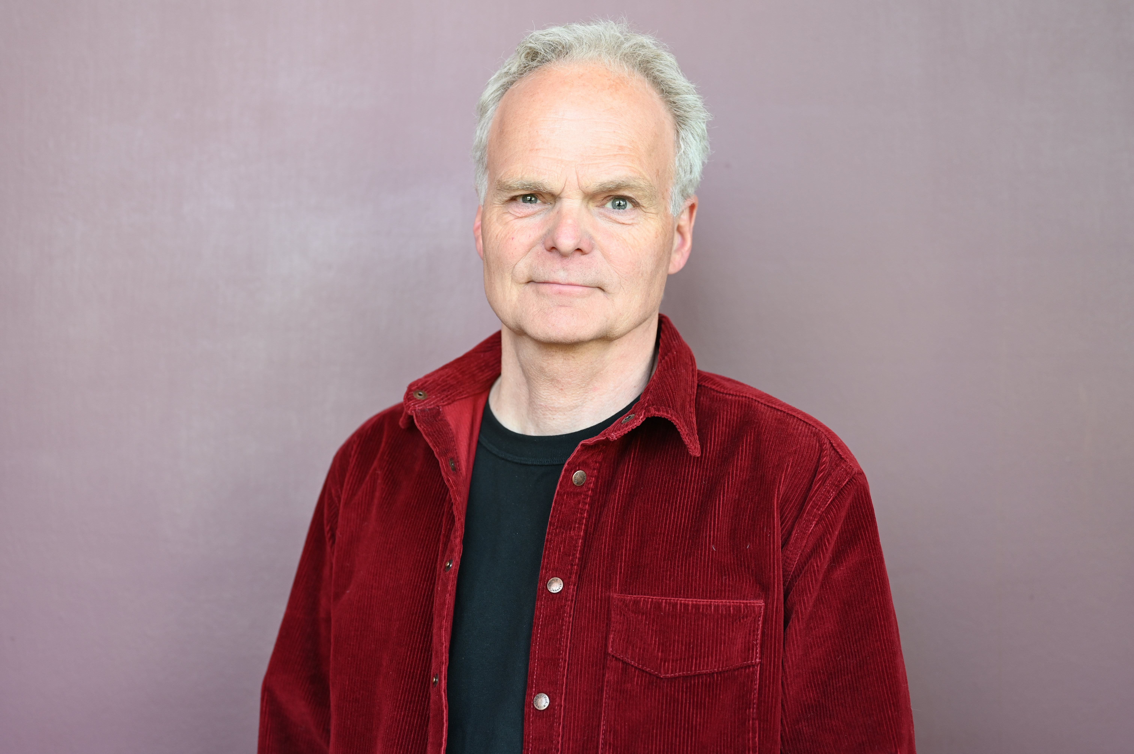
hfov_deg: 39.6
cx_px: 567
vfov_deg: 27.0
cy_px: 377
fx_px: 1574
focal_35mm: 50
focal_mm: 50
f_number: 2.8
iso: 400
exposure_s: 1/125
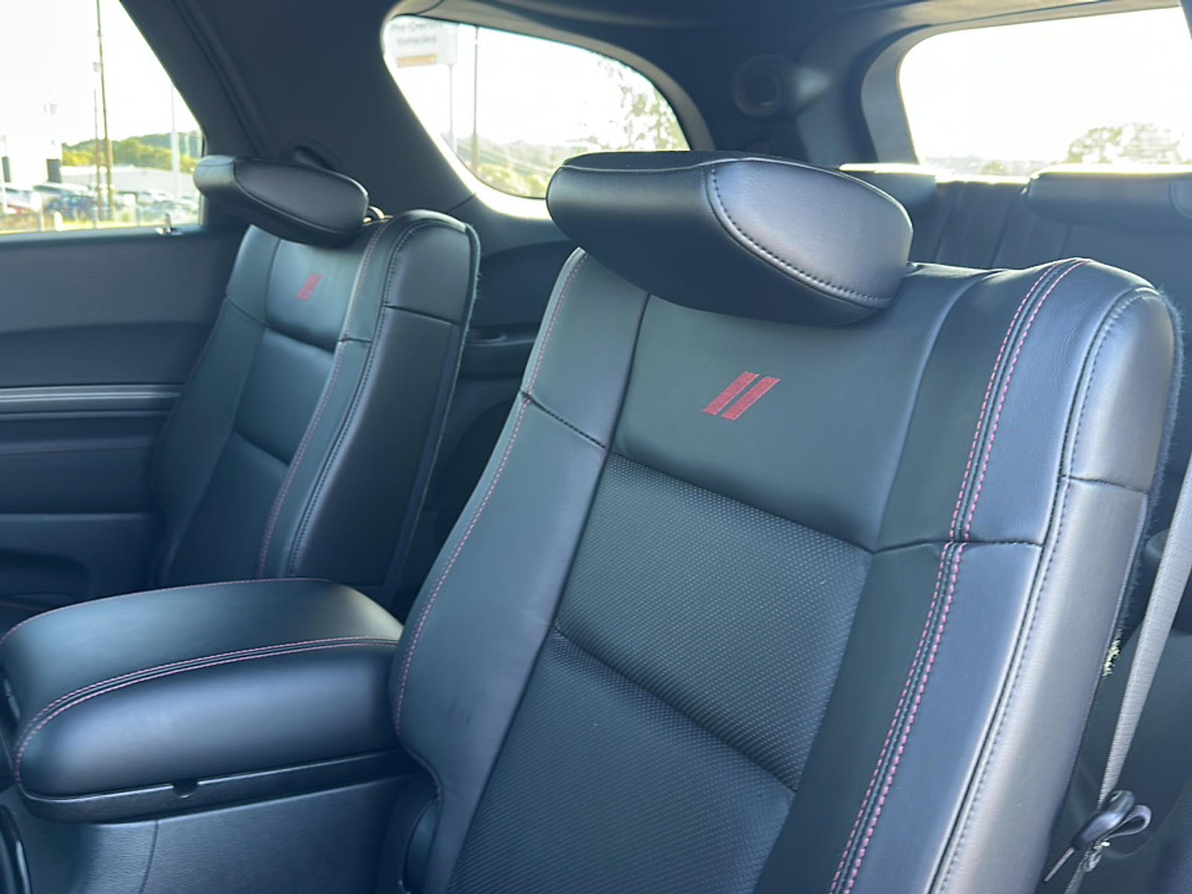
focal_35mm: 25
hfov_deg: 69.4
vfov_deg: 54.9
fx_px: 861
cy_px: 447
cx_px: 596
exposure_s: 1/40
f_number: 1.78
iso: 64
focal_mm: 6.86
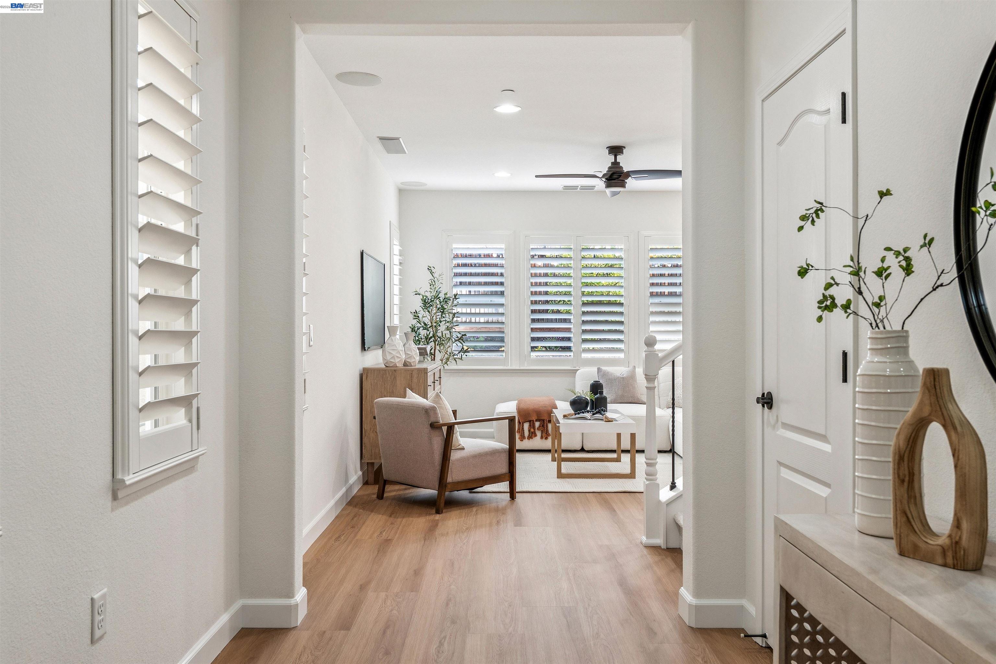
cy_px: 332
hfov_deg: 61.9
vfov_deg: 43.6
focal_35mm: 30
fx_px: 830
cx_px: 498
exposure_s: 1/15
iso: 200
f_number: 5.6
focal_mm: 20
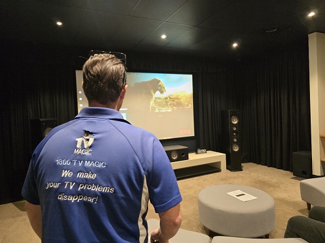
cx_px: 162
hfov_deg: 73.9
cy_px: 122
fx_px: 216
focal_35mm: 23
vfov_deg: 58.9
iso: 1000
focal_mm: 6.3
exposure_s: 1/100
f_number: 1.7
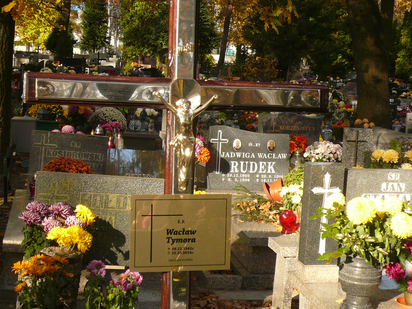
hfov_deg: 28.2
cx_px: 206
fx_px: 821
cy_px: 154
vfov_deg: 21.3
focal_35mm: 69
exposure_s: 1/200
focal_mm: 7.5
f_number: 3.5
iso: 100
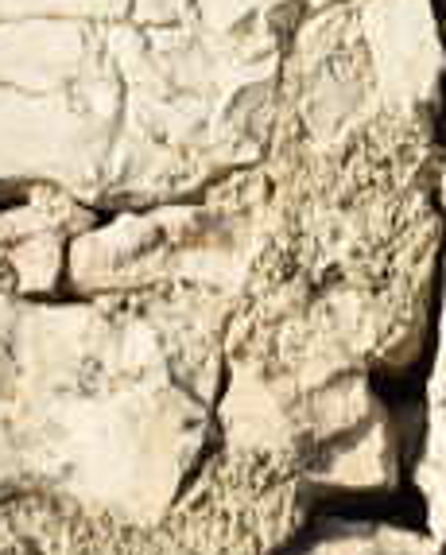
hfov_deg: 5.4
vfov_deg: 6.8
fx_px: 4523
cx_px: 1257
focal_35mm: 275
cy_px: 1172
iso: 100
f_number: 7.1
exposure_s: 1/320
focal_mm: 35
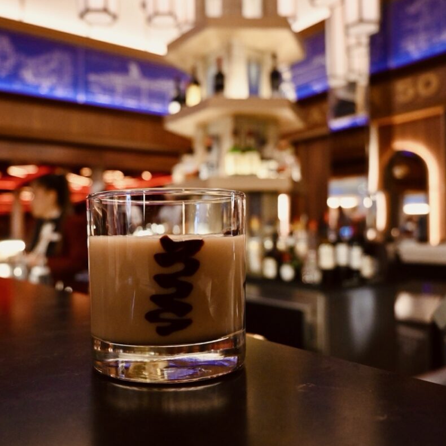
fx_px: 452
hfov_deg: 52.1
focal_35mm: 31
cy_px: 224
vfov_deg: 52.5
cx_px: 176
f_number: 3.5
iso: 3200
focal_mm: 16
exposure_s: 1/80
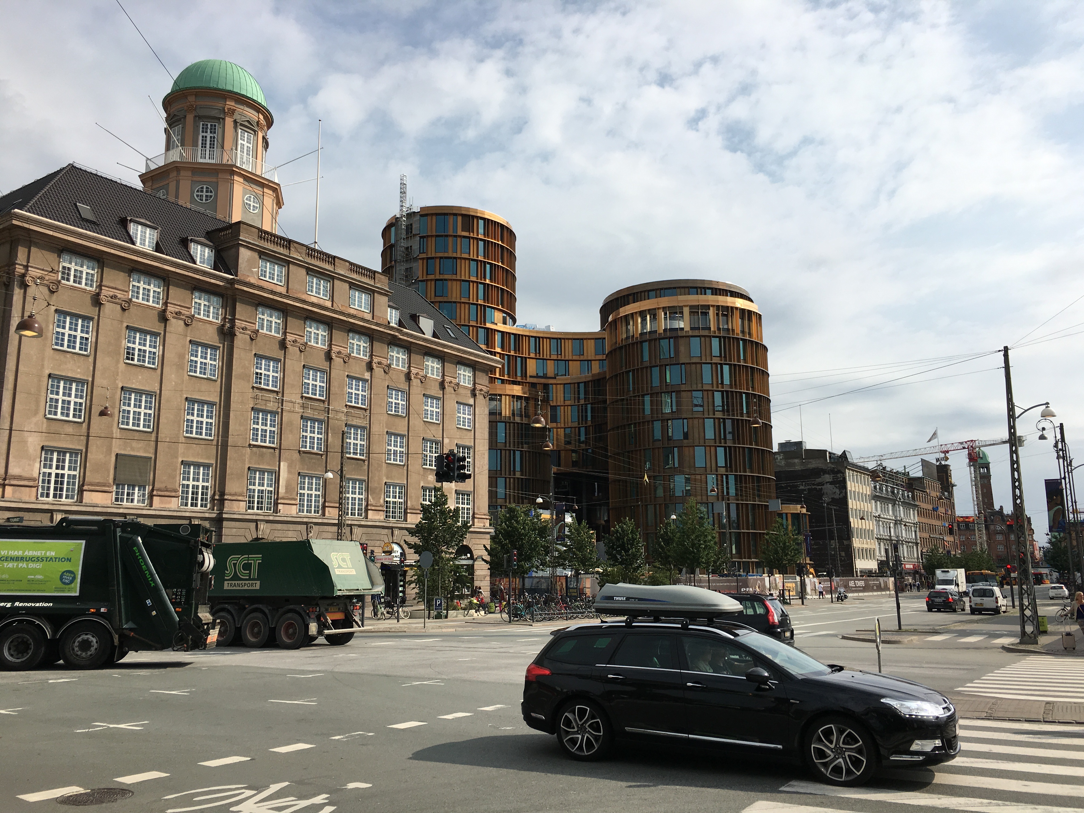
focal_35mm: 29
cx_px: 542
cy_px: 406
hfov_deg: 61.7
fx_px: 908
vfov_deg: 48.2
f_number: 2.2
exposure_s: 1/2653
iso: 25
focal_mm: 4.15
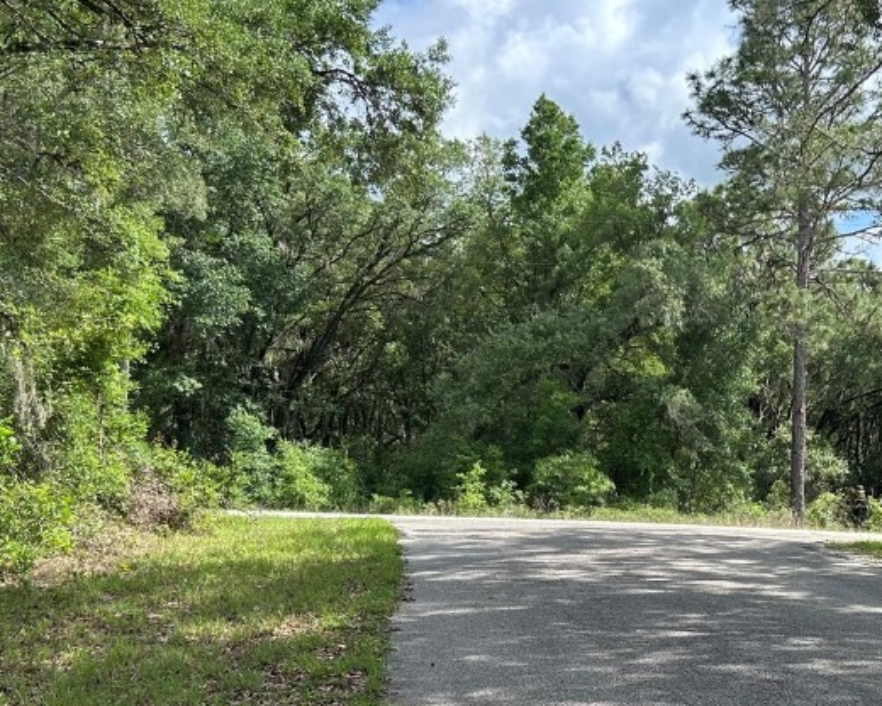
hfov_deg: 36.3
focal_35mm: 50
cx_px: 687
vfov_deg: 30.1
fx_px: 1305
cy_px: 462
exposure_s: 1/1808
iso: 50
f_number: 1.5
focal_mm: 5.7
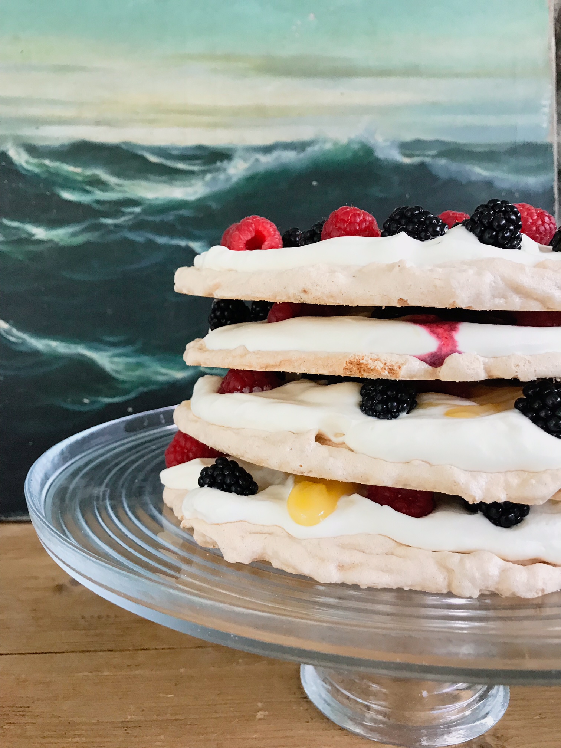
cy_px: 374
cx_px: 280
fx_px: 605
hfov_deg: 49.7
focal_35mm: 28
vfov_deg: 63.4
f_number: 1.8
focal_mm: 3.99
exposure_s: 1/25
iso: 32
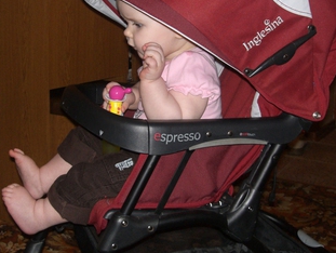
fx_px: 534
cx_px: 151
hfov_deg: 34.9
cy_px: 96
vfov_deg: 26.5
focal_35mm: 55
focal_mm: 6.3
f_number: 3.1
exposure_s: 1/60
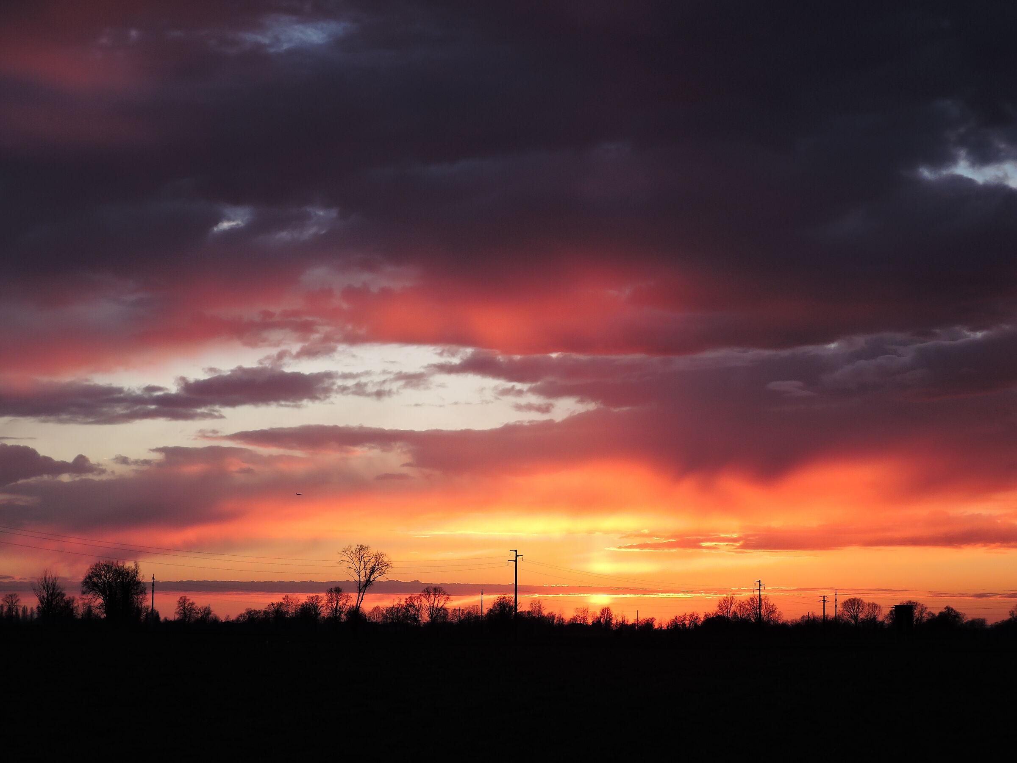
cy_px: 382
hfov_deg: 23.0
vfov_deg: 17.4
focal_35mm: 85
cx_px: 508
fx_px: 2497
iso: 80
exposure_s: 1/80
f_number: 4.5
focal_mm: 18.2
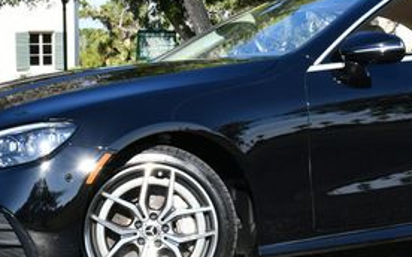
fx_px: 1223
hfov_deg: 19.0
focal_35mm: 109
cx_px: 300
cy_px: 37
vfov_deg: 11.9
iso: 160
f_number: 8
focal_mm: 23
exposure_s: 1/250
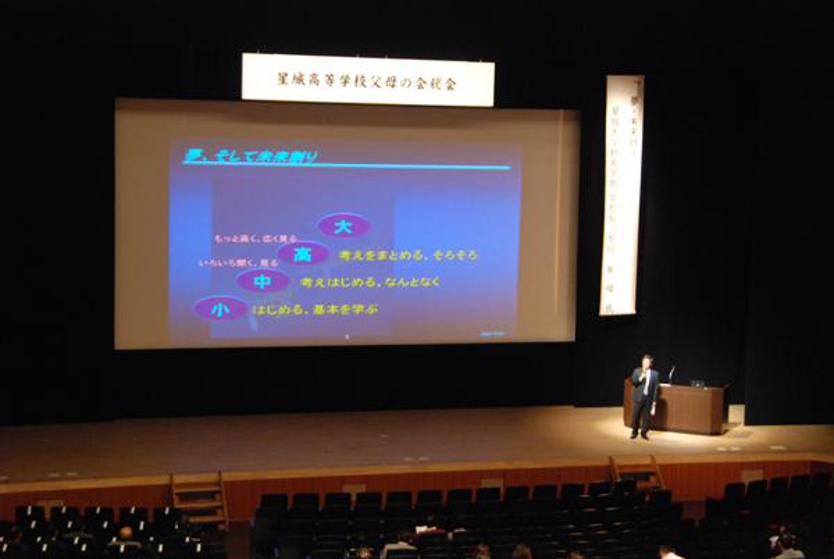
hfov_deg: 29.2
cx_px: 417
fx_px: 1601
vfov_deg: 19.8
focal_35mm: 69
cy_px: 280
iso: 1600
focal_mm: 46
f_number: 4.8
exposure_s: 1/25
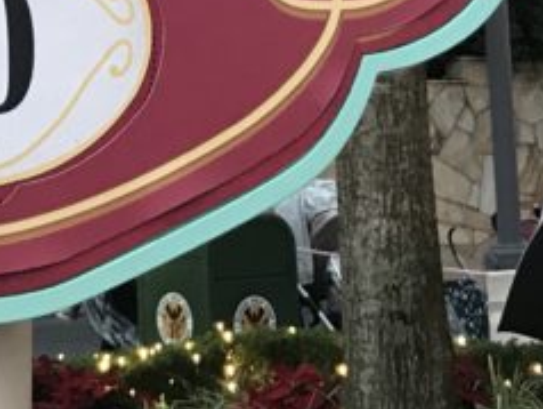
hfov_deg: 13.7
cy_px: -388
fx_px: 2214
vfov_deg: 9.8
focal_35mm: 141
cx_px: -32
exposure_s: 1/20
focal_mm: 3.99
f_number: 1.8
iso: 40
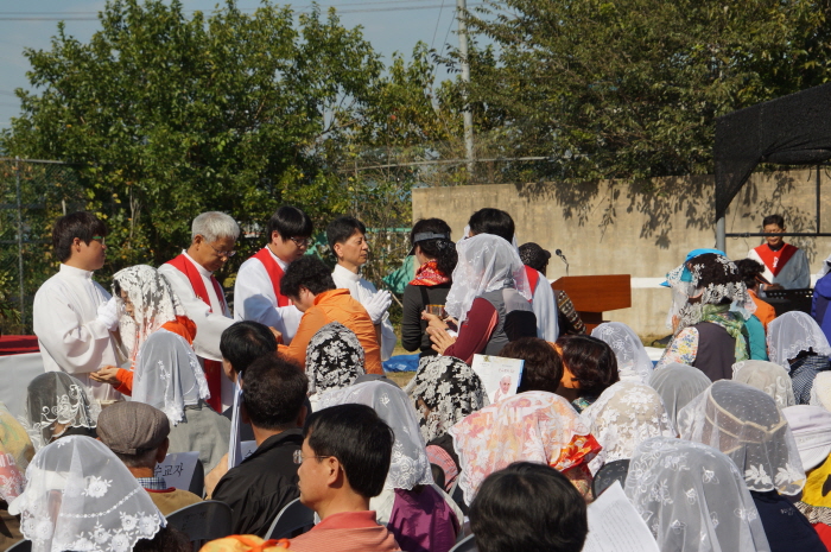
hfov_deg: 20.4
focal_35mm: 100
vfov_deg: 13.7
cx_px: 416
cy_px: 276
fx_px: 2306
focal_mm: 67
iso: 100
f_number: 9
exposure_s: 1/400
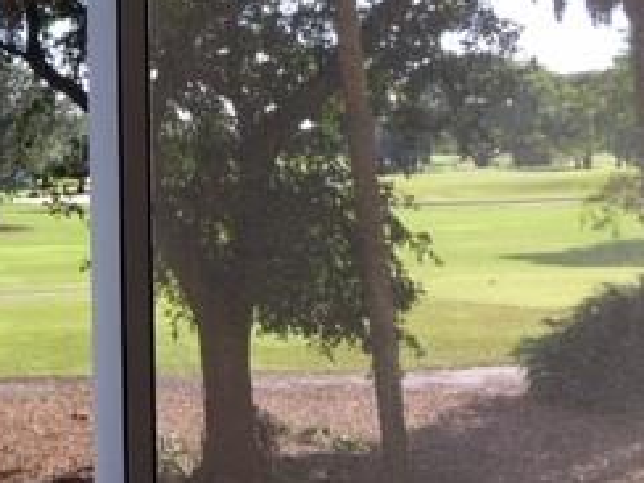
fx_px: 1414
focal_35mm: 76
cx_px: -113
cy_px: 113
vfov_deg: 19.2
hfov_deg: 23.6
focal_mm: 4.15
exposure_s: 1/237
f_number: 2.2
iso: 25
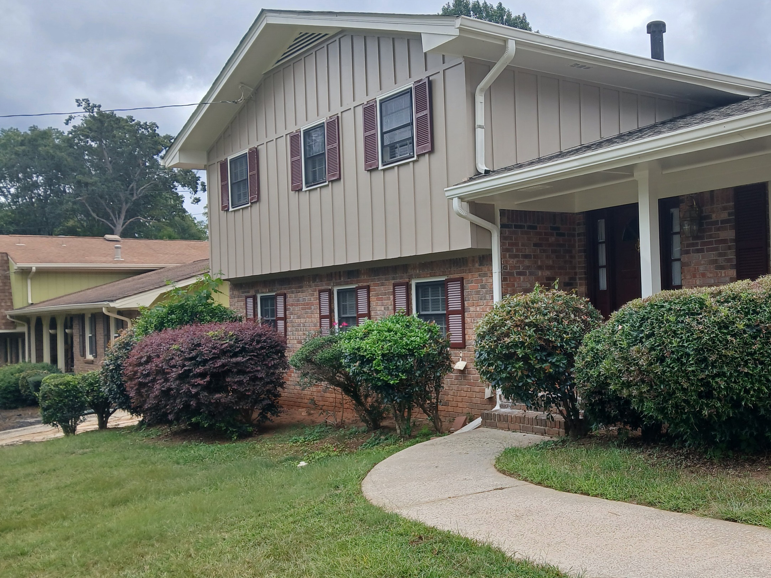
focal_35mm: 37
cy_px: 300
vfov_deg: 38.7
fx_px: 824
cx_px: 531
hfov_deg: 49.0
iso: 20
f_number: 1.8
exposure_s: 1/340
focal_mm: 3.98
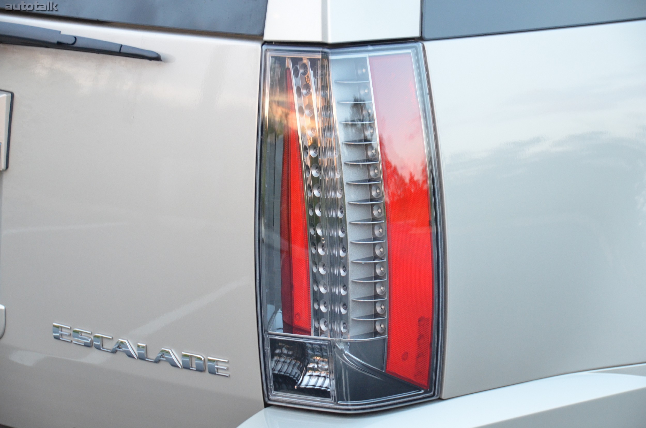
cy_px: 214
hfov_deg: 19.5
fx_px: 1880
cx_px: 323
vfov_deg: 13.0
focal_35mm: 105
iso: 1600
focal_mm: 70
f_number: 5
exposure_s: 1/100
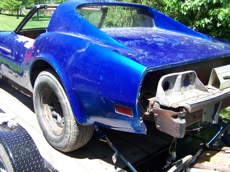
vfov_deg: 37.7
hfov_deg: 49.0
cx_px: 115
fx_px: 252
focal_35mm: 38
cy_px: 86
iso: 64
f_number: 2.8
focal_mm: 6.3
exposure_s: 1/160
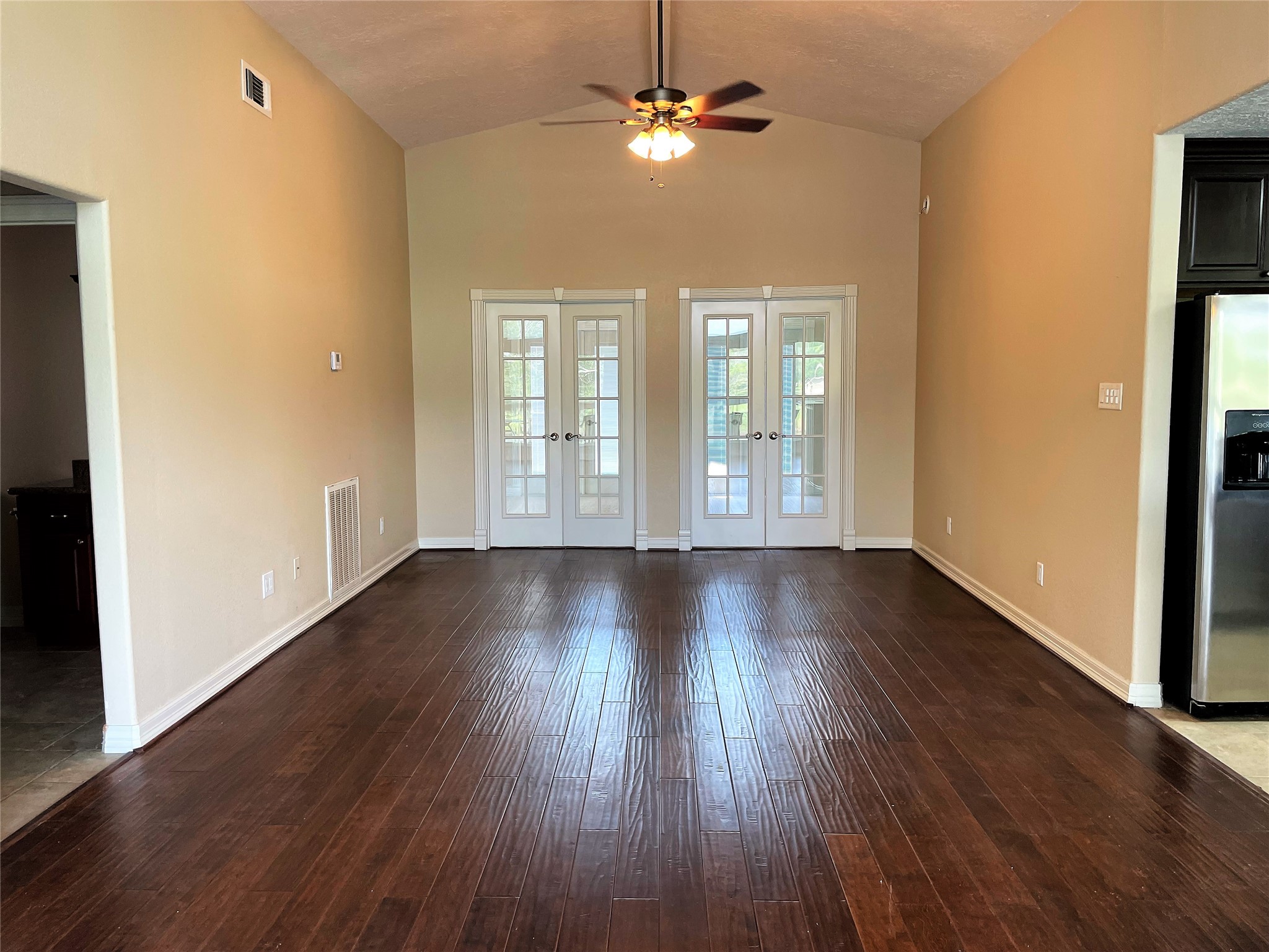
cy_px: 476
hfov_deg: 67.3
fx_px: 953
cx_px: 634
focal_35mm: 26
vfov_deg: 53.1
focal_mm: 4.2
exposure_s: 1/120
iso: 125
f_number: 1.6
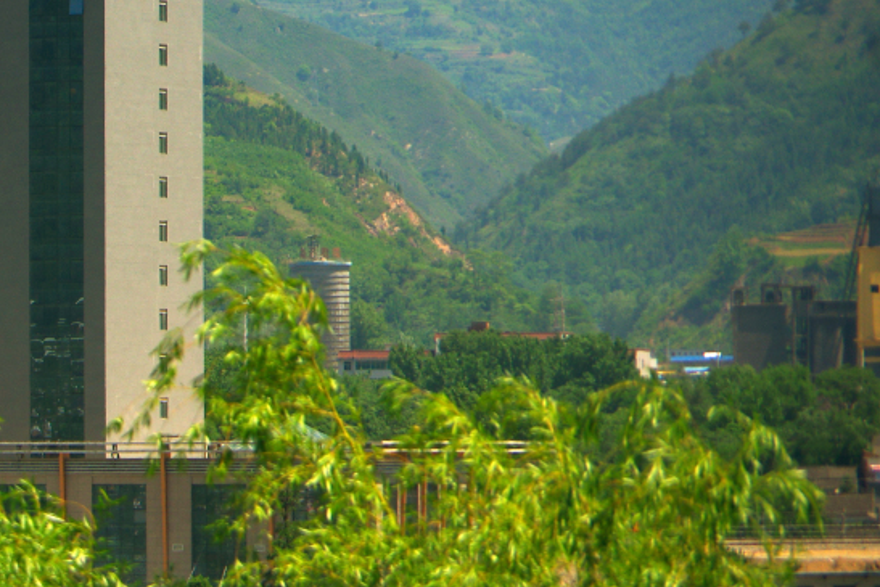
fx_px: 9242
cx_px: 77
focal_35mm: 378
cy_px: 146
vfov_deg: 3.6
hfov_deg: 5.4
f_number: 6.3
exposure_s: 1/2000
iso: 200
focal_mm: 135
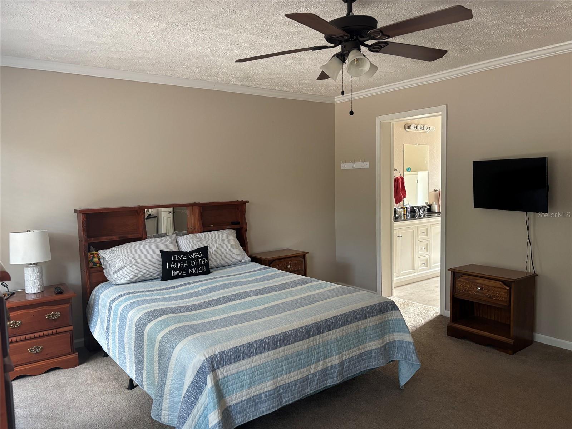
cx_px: 286
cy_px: 214
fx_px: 430
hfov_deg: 67.3
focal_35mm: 26
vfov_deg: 53.1
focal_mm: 5.96
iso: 200
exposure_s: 1/60
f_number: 1.6
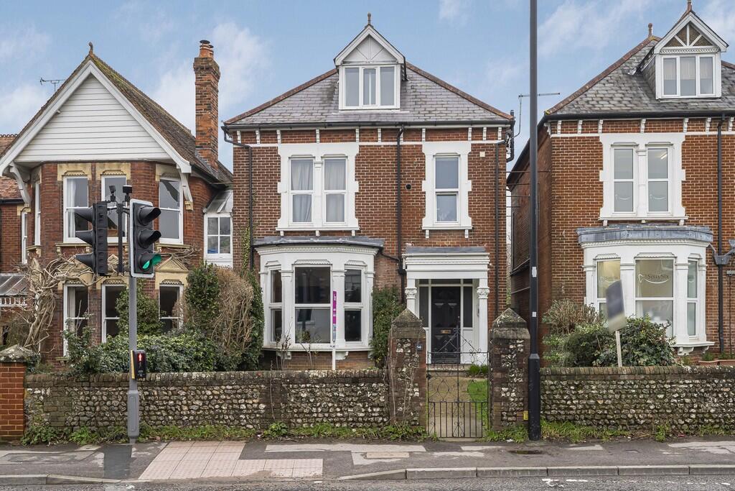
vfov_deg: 37.9
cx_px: 368
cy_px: 246
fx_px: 715
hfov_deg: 54.4
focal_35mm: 35
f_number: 8
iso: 640
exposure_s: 1/80
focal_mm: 35
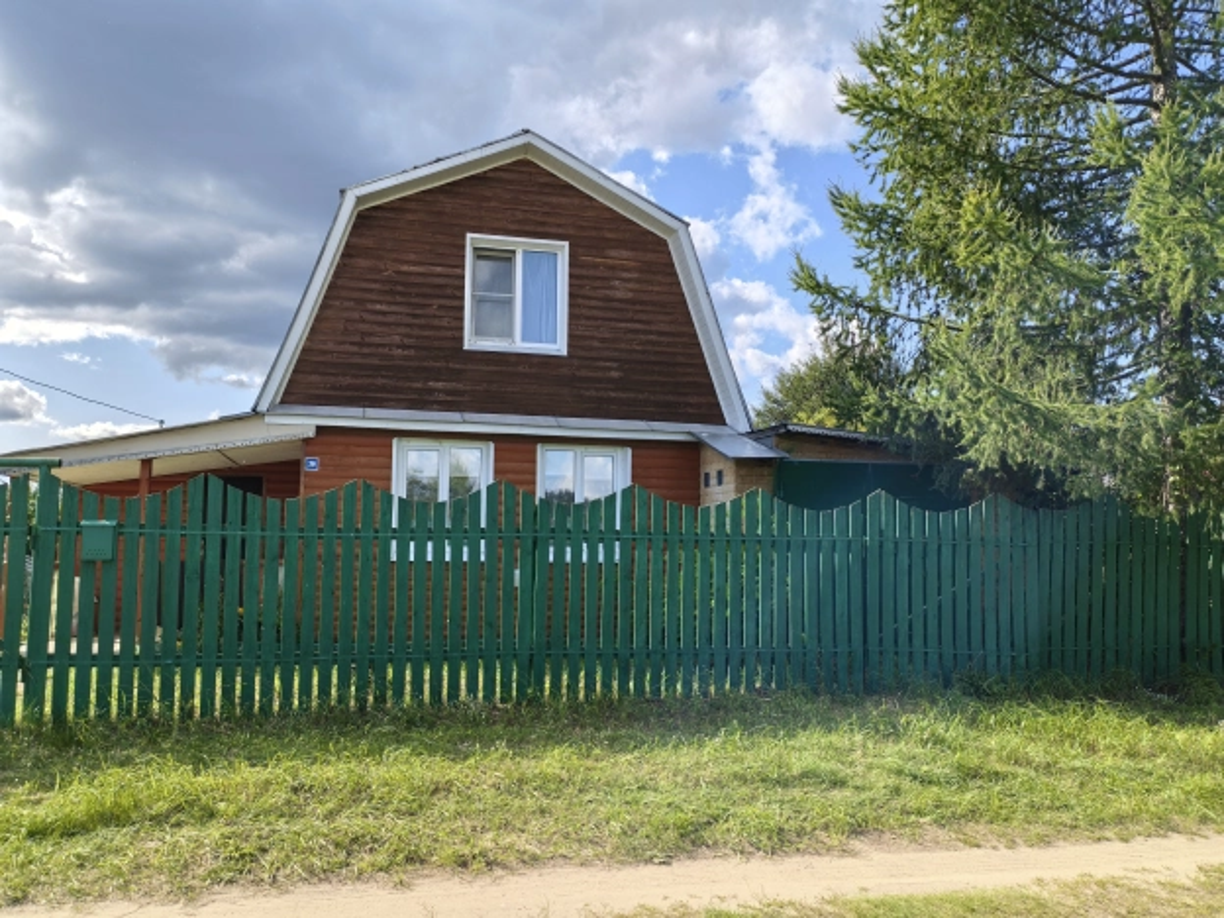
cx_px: 612
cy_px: 459
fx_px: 955
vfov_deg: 51.4
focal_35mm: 27
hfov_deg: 65.3
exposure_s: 1/872
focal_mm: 5.52
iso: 50
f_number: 1.9
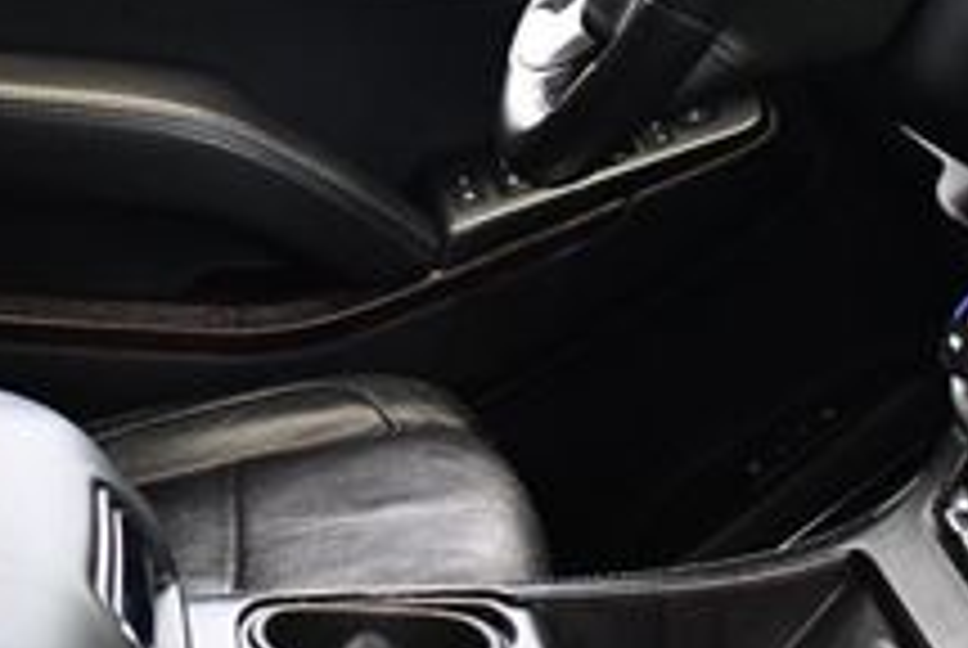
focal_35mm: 107
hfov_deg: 19.0
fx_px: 2881
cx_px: 302
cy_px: 144
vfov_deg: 12.8
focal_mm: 18
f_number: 3.5
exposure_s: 1/100
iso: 3200
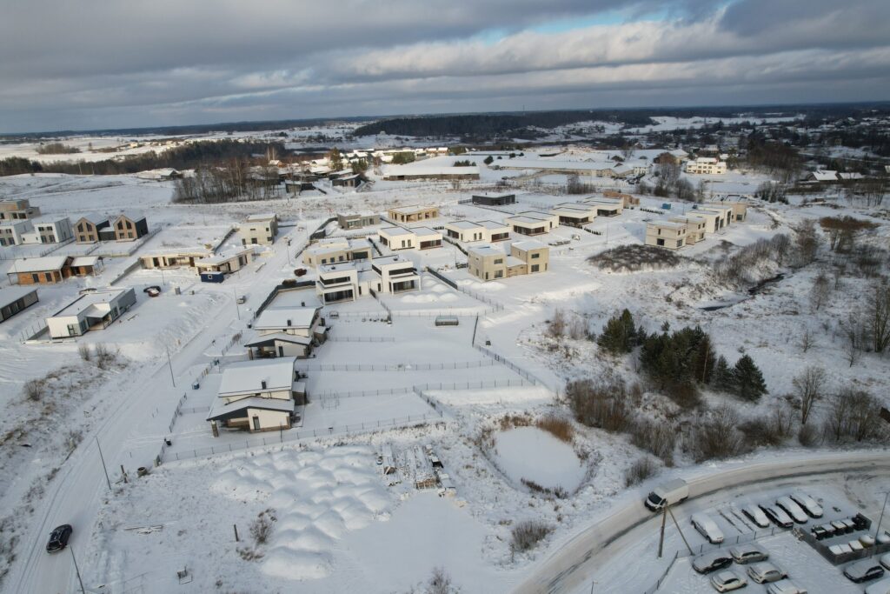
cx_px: 445
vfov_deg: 57.2
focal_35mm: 22
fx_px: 544
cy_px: 297
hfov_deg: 78.6
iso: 100
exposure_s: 1/2000
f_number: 2.8
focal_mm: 8.38
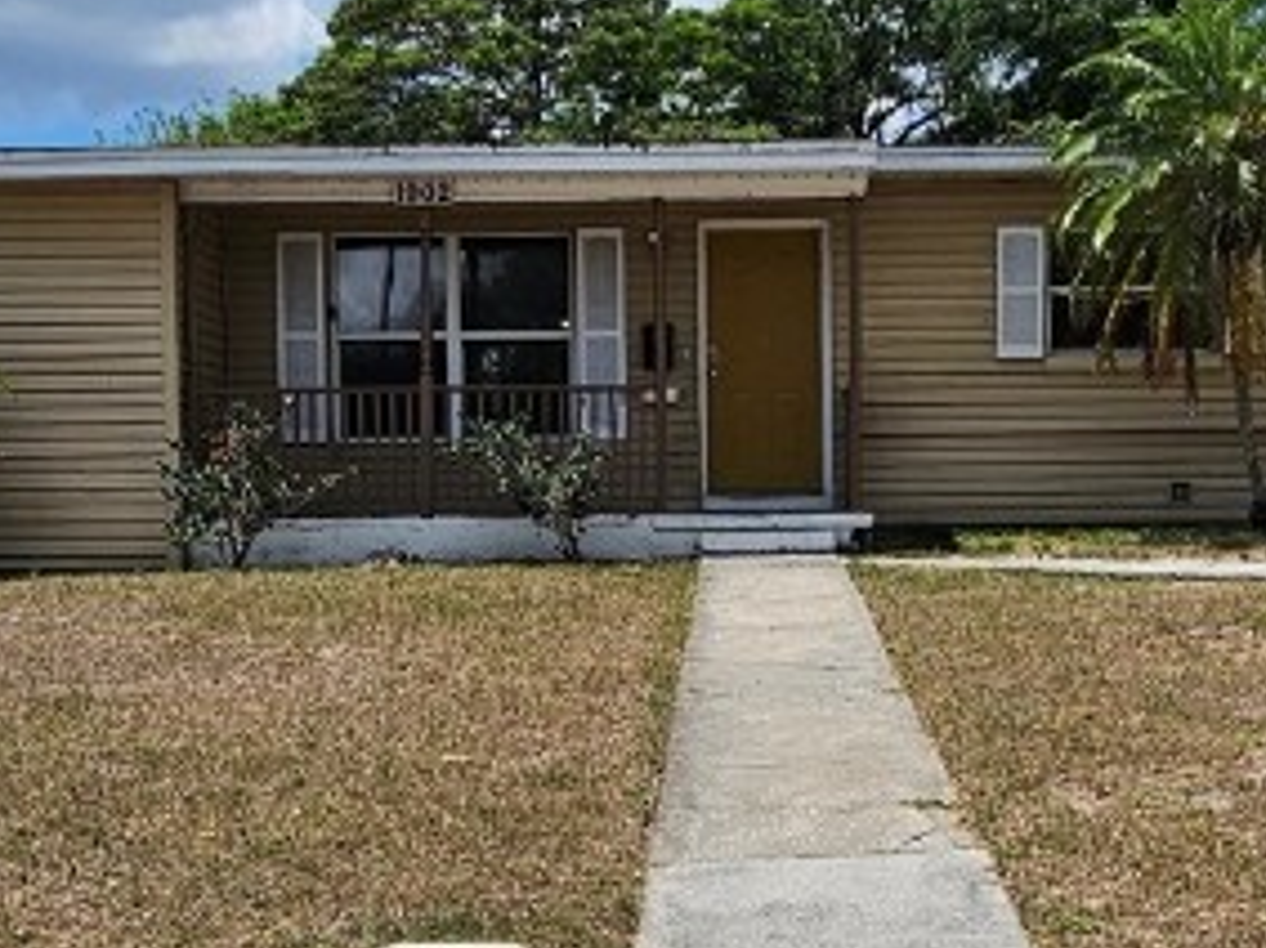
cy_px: 572
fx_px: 1718
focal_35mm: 47
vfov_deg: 30.8
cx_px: 734
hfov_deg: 40.3
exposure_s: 1/4756
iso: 50
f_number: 2.2
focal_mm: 2.2
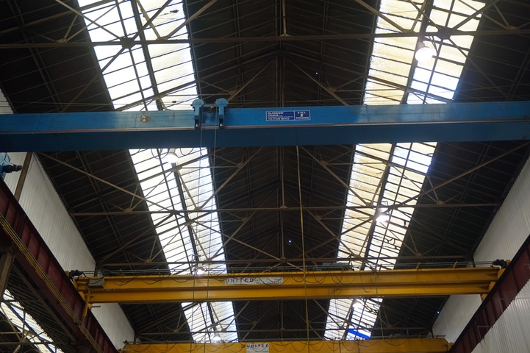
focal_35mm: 38
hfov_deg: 51.3
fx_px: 552
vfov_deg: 35.5
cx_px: 265
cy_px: 176
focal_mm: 25
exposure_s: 1/60
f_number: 4.5
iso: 125
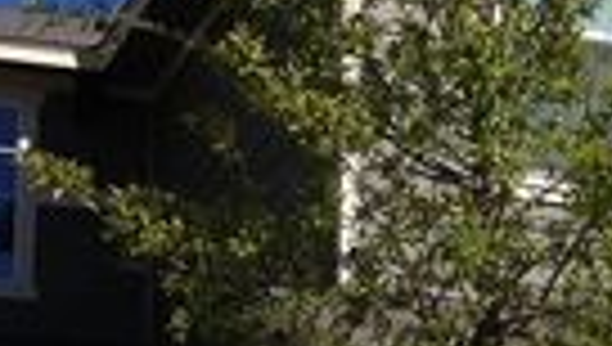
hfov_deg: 15.1
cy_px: 416
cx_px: 594
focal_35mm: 140
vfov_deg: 8.6
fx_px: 2275
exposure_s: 1/2762
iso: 50
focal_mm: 4.28
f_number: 2.4
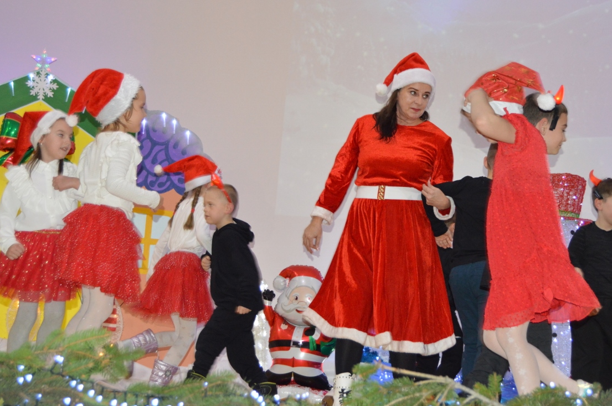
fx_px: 1240
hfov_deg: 27.7
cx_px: 317
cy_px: 191
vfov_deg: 18.6
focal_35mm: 73
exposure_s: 1/60
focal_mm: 42
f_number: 5
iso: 1600
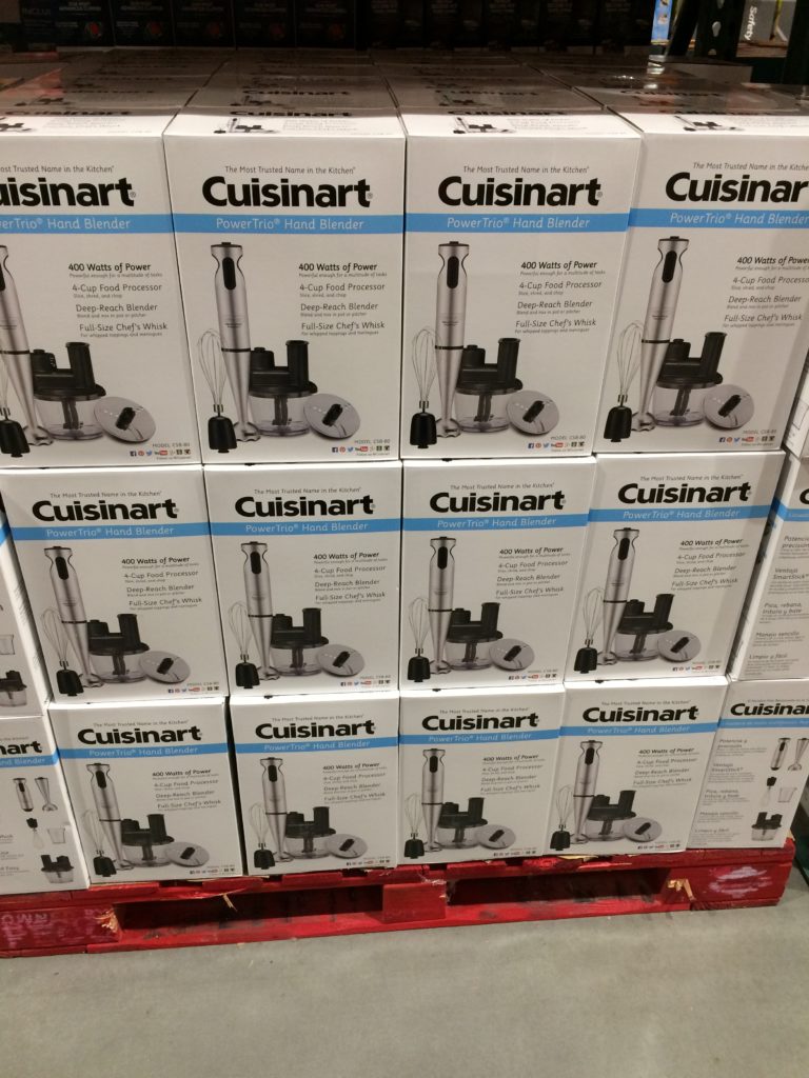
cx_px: 404
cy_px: 539
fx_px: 904
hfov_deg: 48.2
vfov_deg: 61.7
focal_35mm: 29
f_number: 2.2
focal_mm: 4.15
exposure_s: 1/30
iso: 125
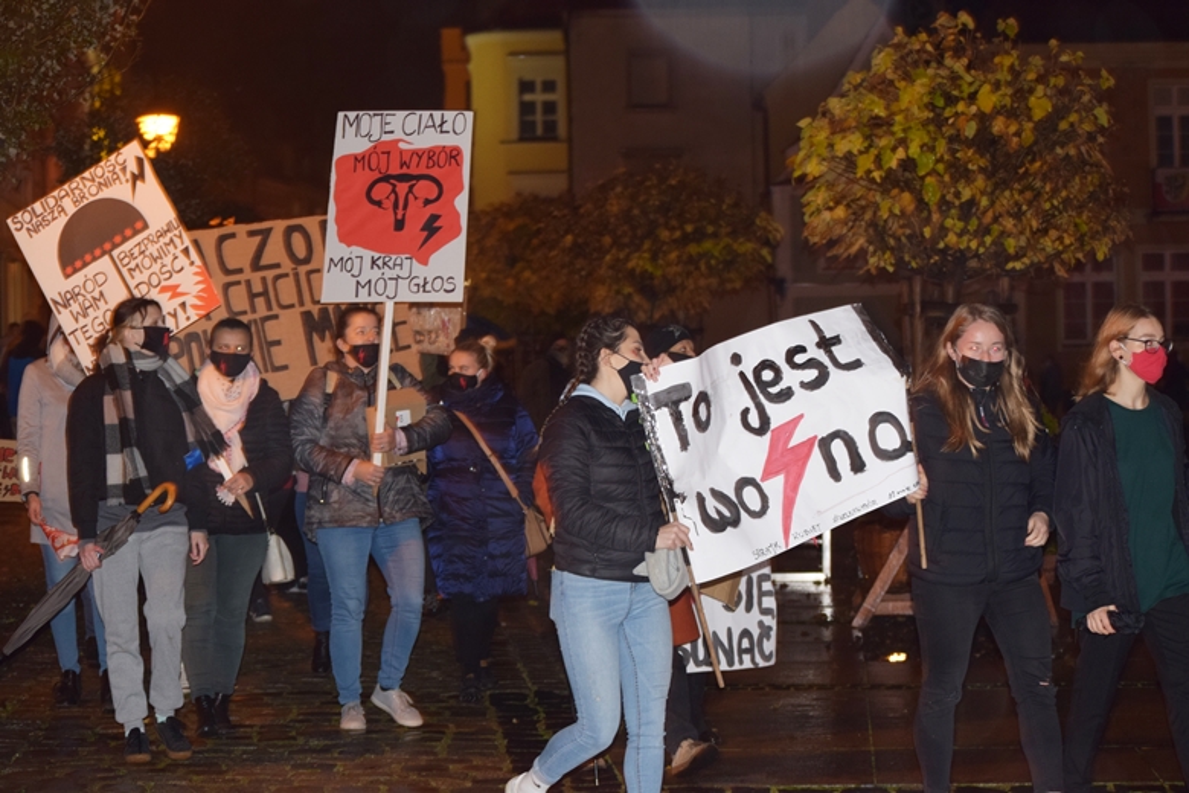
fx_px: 2725
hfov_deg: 24.6
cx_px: 594
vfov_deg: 16.6
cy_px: 396
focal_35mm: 82
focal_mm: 55
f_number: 4
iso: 800
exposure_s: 1/30
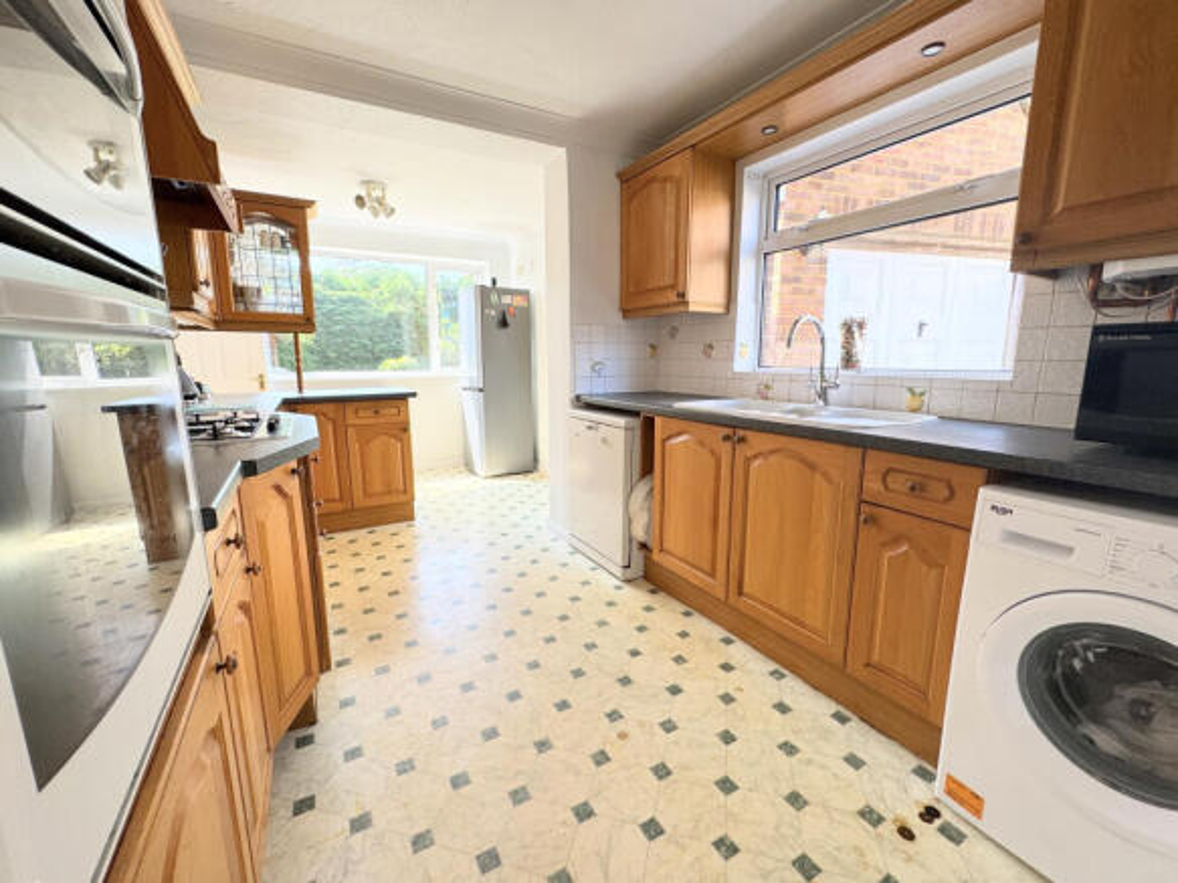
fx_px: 476
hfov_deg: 102.1
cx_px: 589
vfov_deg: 85.7
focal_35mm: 14
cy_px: 442
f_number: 2.2
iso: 40
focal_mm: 2.22
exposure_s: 1/106
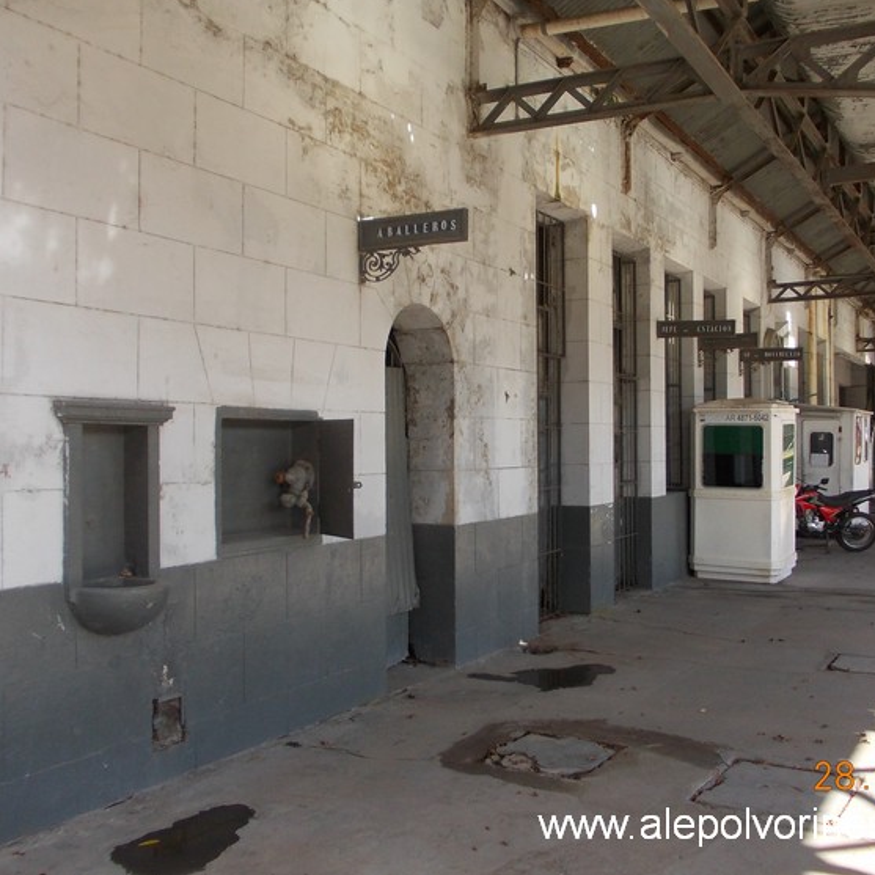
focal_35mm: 34
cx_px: 489
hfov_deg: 48.4
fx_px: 972
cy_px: 432
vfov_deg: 48.4
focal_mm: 4
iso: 80
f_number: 2.7
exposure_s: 1/320
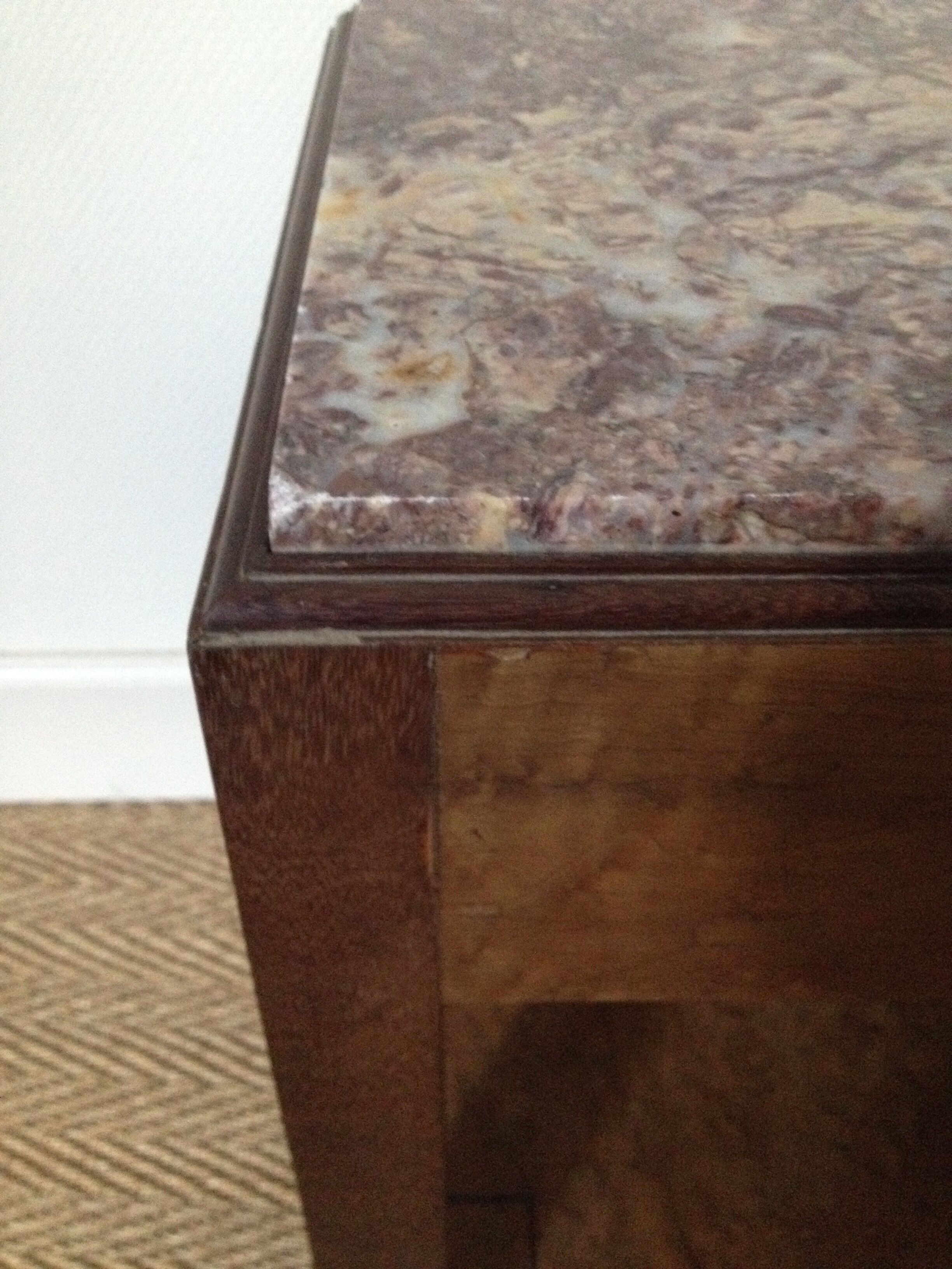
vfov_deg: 52.6
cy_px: 634
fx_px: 1283
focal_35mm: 35
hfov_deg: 40.7
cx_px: 476
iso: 500
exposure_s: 1/15
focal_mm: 4.28
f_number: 2.4
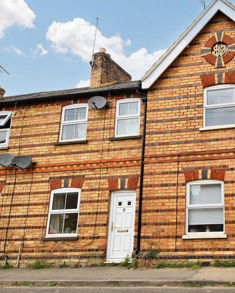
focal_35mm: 29
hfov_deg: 41.6
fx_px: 256
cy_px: 155
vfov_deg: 59.7
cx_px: 245
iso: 100
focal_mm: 11.5
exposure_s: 1/250
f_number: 8
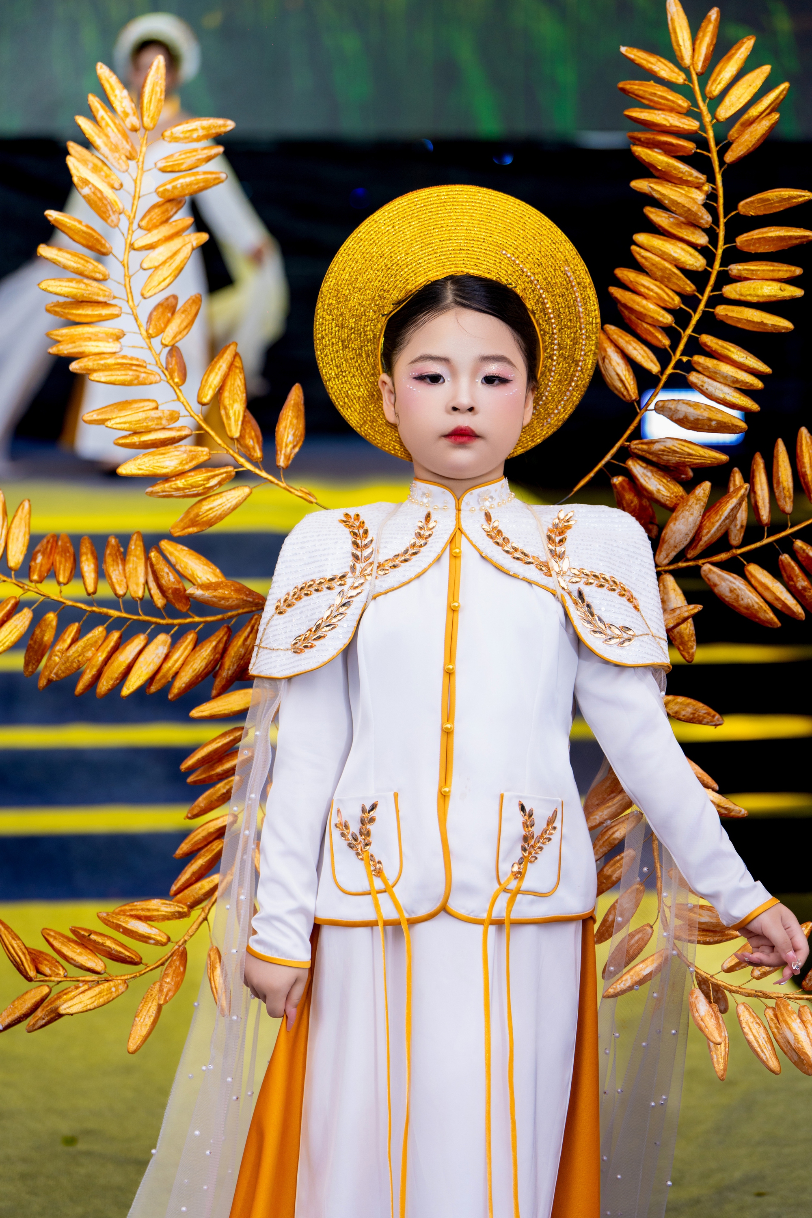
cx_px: 406
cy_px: 609
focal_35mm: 86
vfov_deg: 23.6
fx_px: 2909
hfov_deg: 15.9
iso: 640
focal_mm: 86
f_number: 3.2
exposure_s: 1/400
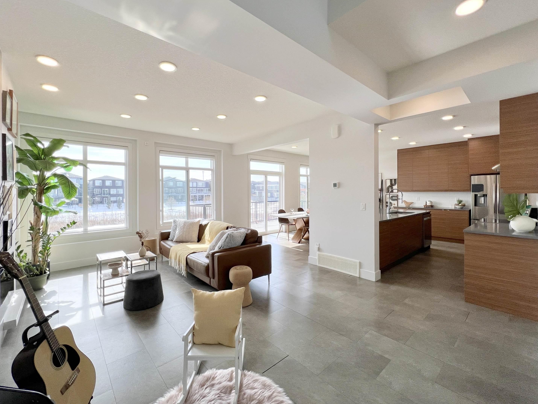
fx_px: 218
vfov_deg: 85.6
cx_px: 262
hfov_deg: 102.0
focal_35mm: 14
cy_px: 193
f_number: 1.8
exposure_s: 1/345
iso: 32
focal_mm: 1.57
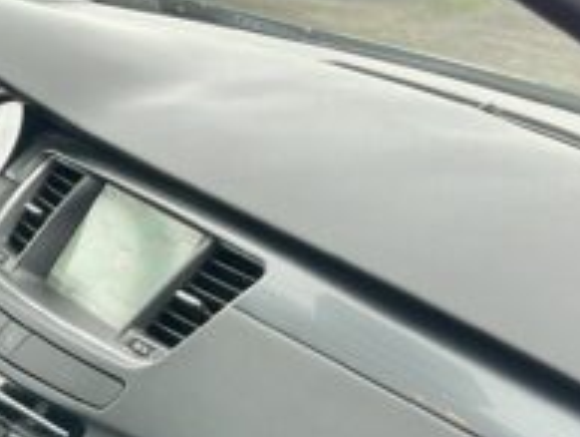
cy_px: 739
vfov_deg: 12.8
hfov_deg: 17.1
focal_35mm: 107
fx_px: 1795
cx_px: -215
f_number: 1.6
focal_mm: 4.2
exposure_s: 1/121
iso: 100
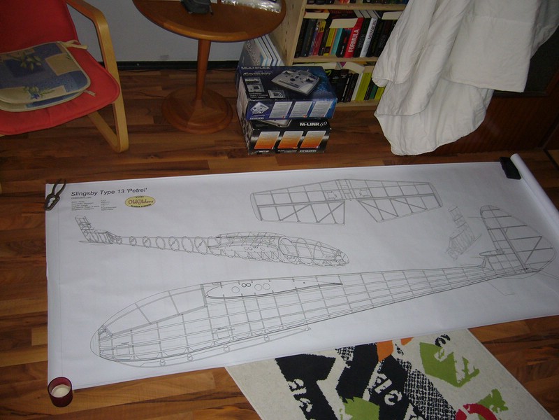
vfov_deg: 40.7
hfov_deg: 52.6
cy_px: 210
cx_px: 280
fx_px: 565
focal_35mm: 35
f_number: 2.8
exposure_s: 1/60
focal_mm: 5.8
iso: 125
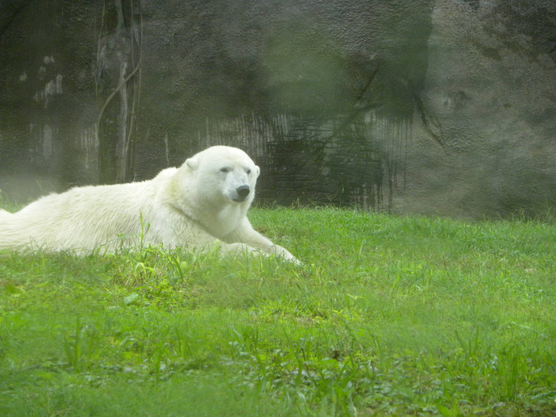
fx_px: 3967
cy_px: 208
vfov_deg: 6.0
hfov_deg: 8.0
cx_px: 278
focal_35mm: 247
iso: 274
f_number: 4.5
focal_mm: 44
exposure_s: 1/77.7
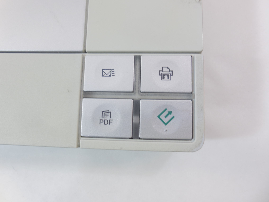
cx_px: 134
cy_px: 101
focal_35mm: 26
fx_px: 202
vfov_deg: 53.1
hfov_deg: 67.3
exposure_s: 1/30
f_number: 3.5
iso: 125
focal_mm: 4.6
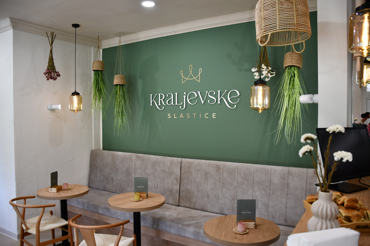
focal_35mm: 27
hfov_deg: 67.4
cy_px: 123
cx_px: 185
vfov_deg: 47.9
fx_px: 277
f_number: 3.5
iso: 800
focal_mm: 18
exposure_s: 1/200
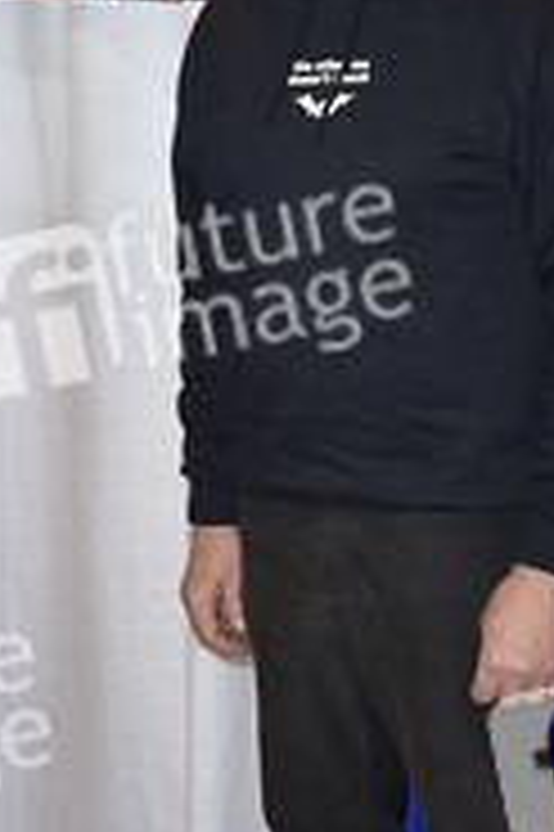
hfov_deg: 17.5
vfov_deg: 25.9
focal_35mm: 78
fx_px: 1804
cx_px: 313
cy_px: 517
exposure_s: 1/200
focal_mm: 36
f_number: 6.3
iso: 320
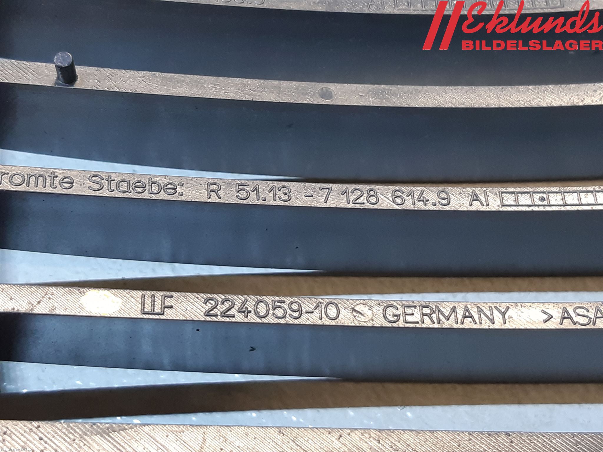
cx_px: 302
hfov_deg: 67.3
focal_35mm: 26
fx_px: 453
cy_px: 226
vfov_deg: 53.1
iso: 160
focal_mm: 3.93
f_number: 1.7
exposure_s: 1/50
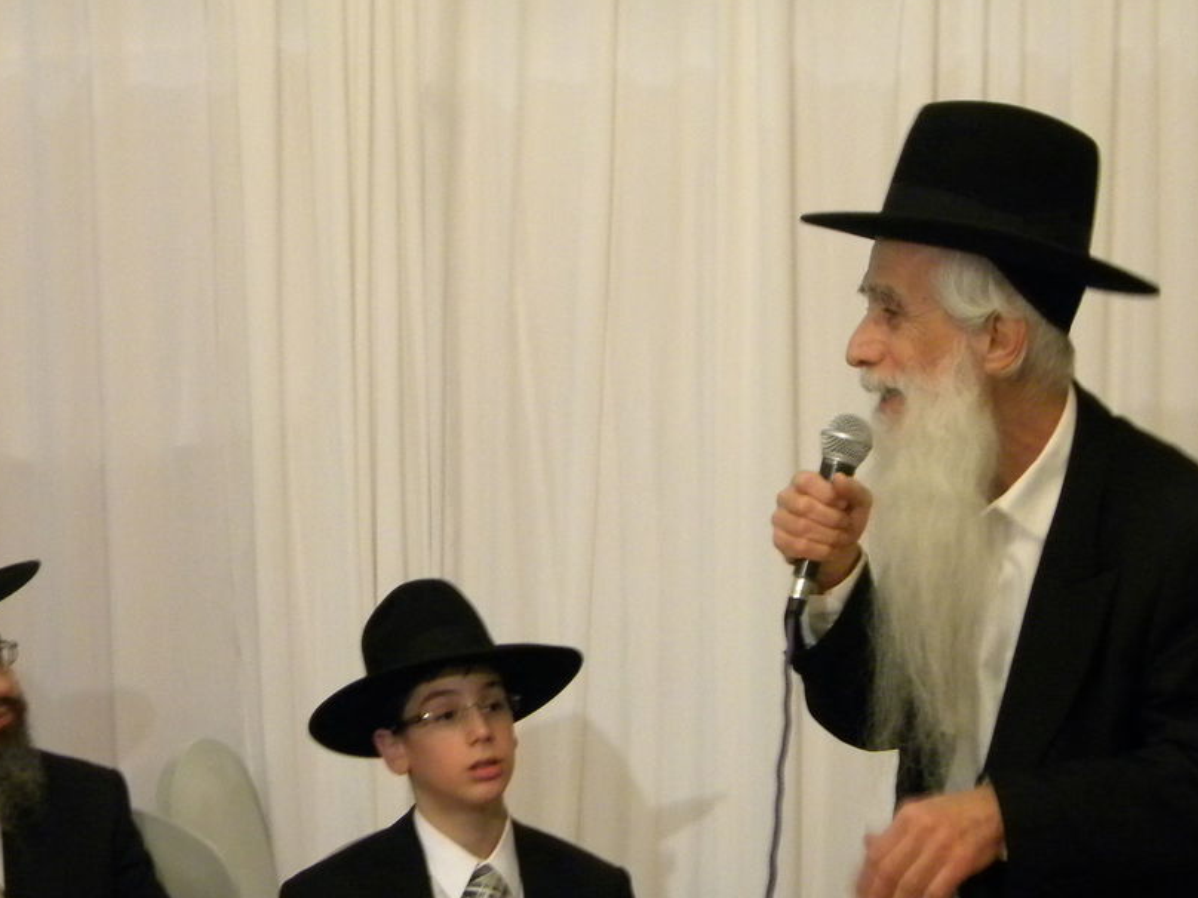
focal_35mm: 71
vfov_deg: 20.5
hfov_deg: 27.4
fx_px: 2457
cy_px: 704
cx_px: 614
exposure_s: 1/22
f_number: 3.8
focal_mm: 7.3
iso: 400
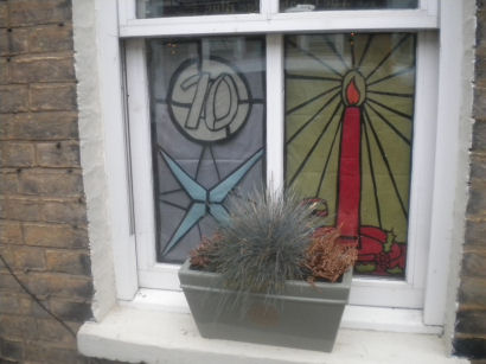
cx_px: 243
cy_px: 182
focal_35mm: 35
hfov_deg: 52.7
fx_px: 491
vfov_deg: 40.7
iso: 396
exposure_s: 1/580
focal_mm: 6.3
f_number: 3.1
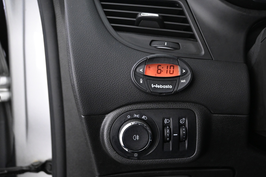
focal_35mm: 37
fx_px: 273
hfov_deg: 51.8
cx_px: 148
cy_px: 99
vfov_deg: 35.9
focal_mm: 22
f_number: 4
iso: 3200
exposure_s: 1/20
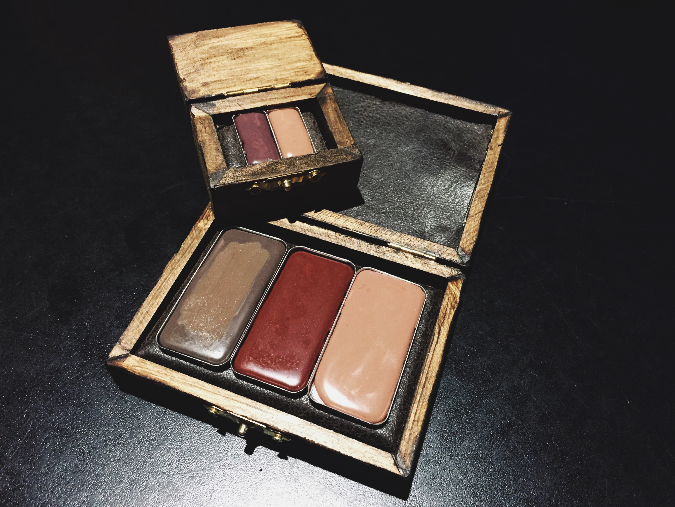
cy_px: 254
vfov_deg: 48.2
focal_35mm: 29
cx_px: 338
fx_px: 565
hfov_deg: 61.7
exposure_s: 1/17
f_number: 2.2
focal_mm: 4.15
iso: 250
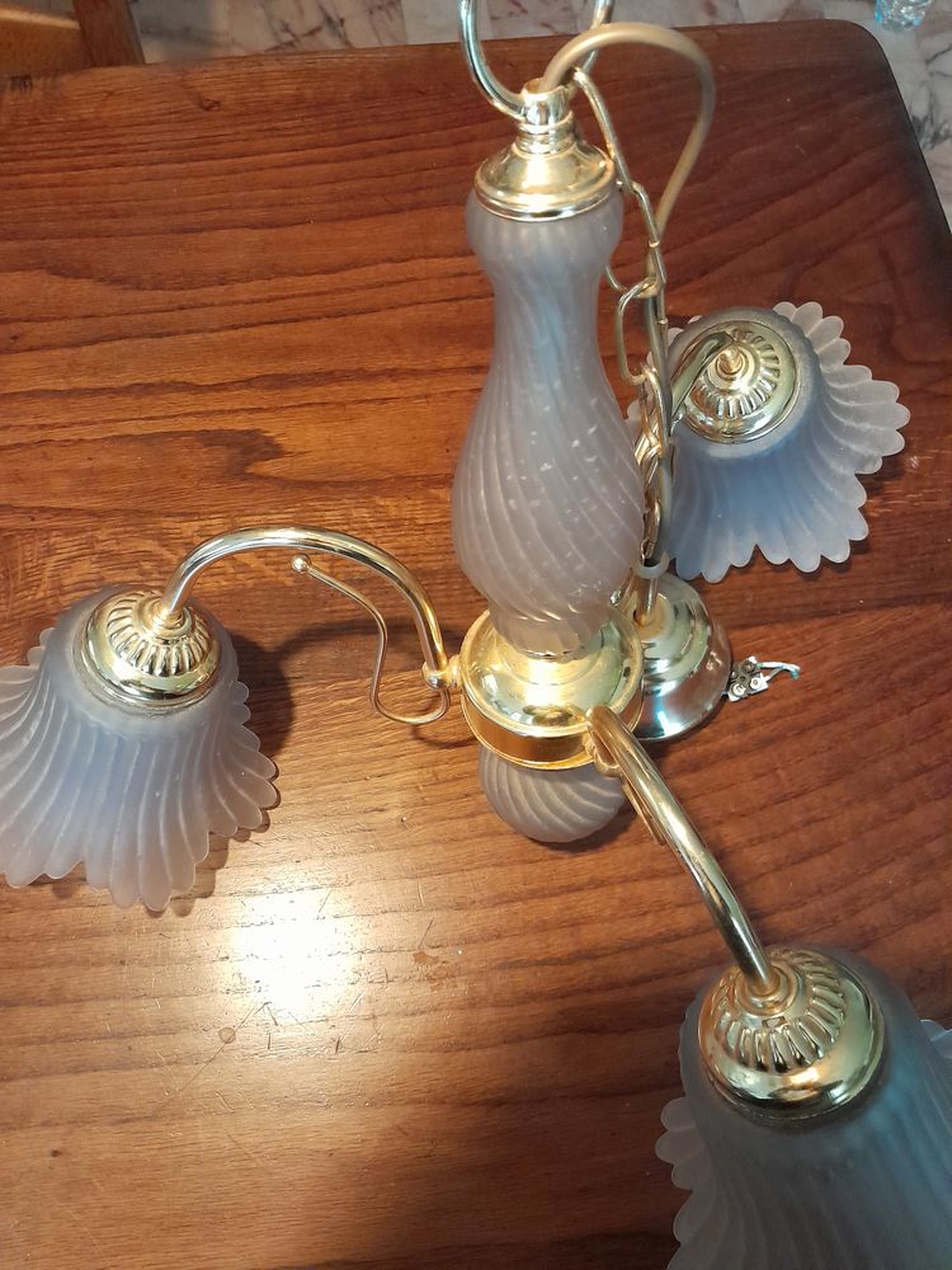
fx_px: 990
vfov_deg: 65.3
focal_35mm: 27
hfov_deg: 51.4
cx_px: 476
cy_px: 635
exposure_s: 1/25
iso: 800
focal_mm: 4
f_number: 1.8
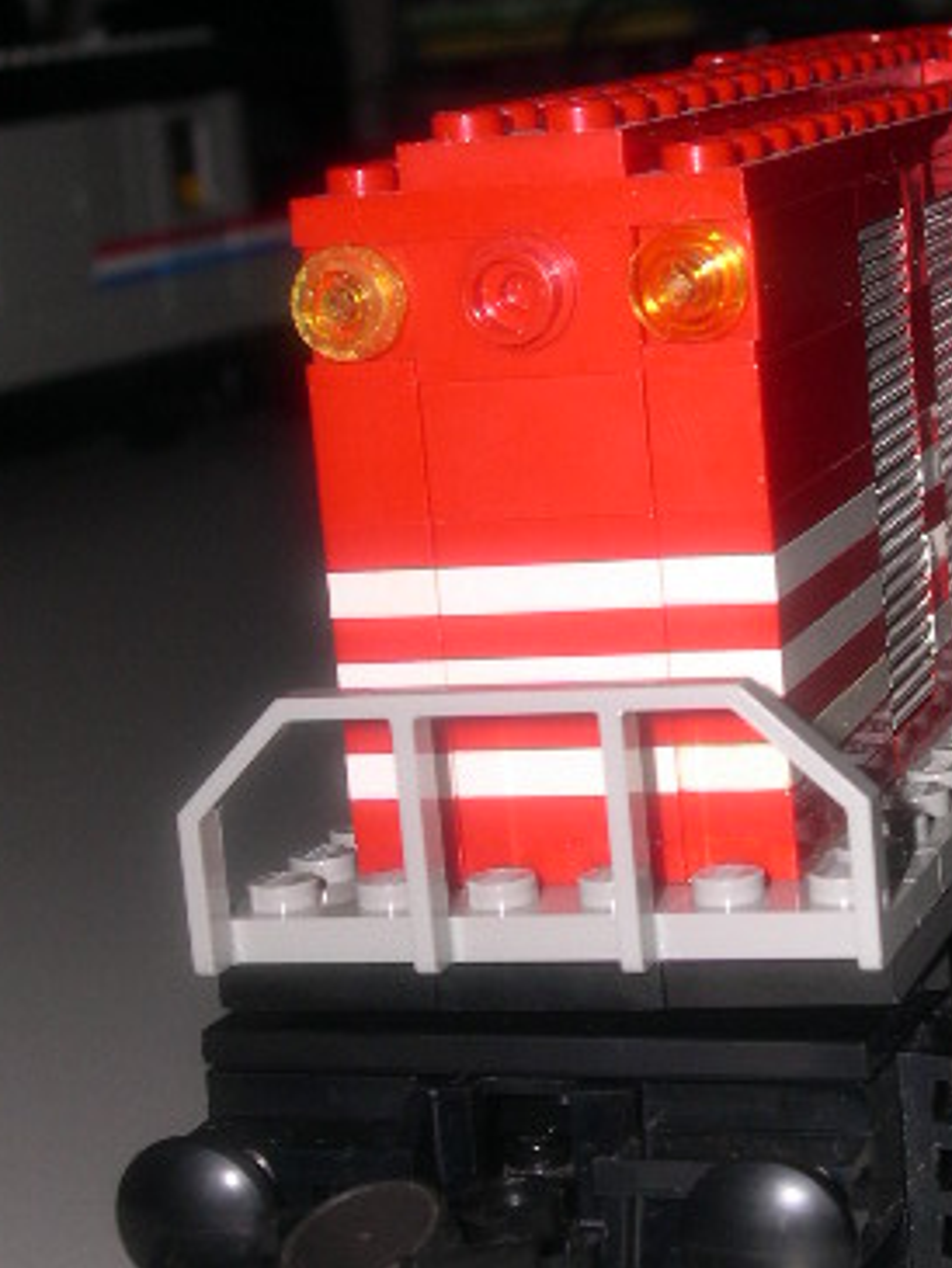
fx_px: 3665
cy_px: 719
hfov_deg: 14.8
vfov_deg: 19.6
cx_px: 671
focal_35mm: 100
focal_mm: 12.2
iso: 100
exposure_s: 1/60
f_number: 9.2
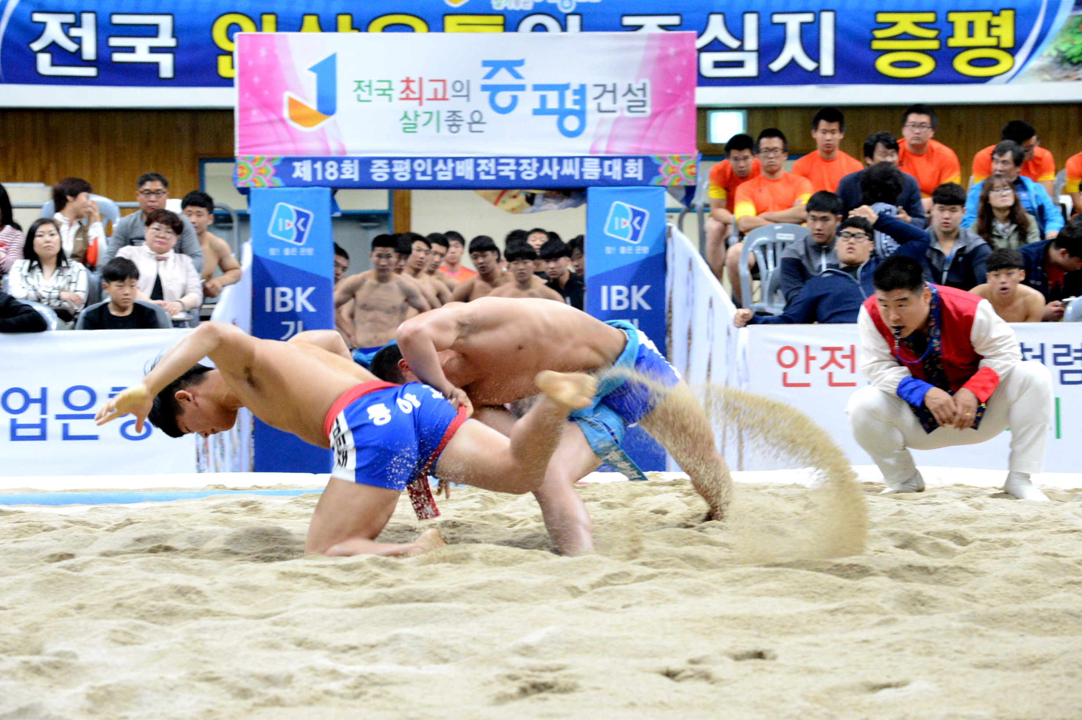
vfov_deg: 10.1
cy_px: 360
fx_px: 4055
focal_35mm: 135
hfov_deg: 15.2
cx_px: 541
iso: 12800
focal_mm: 135
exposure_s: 1/200
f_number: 7.1
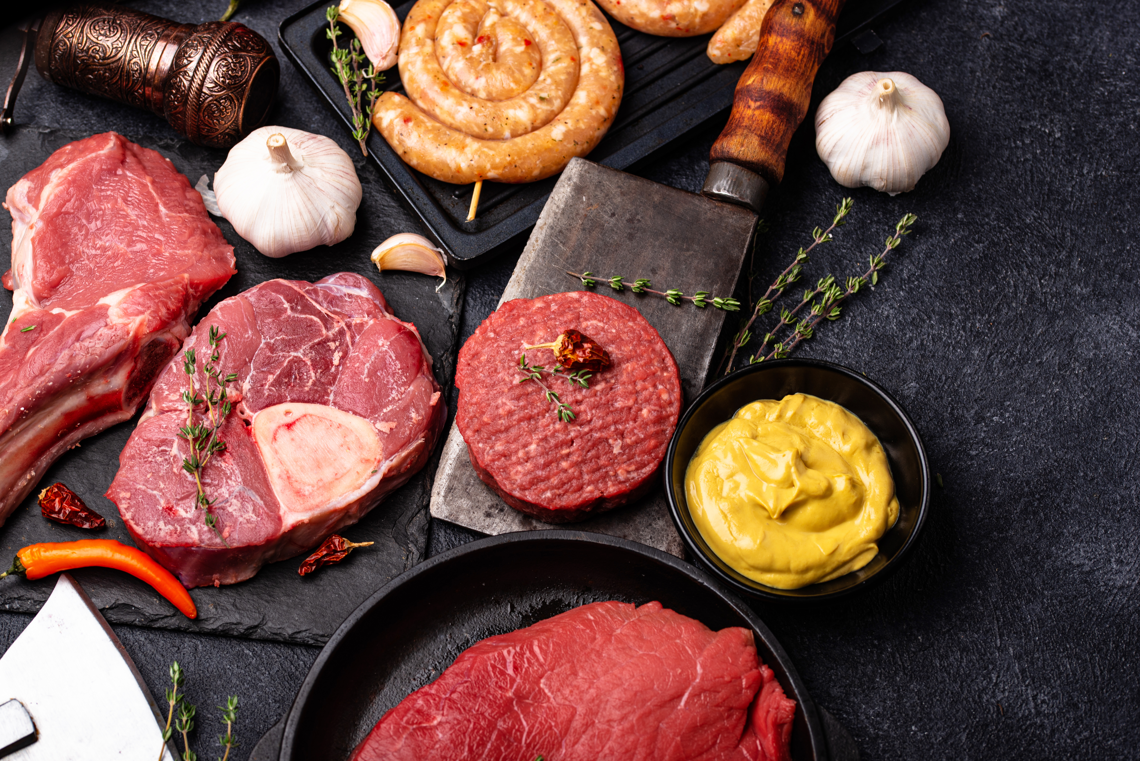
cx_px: 570
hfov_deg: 19.4
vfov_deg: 13.1
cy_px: 380
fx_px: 3326
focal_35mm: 105
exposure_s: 1/125
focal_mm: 105
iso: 100
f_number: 9
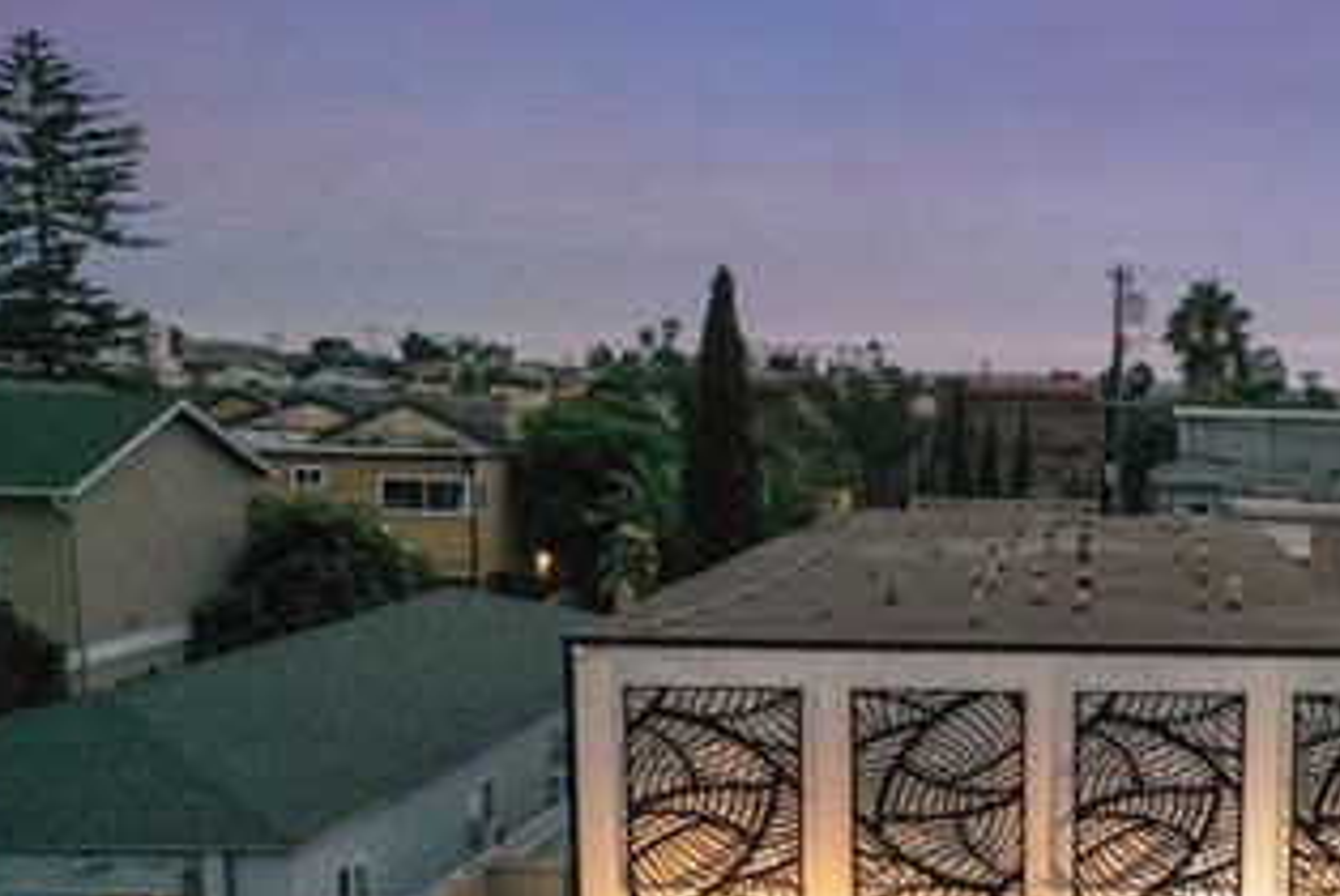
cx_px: 1310
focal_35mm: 57
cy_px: 766
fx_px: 2124
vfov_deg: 23.3
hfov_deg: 32.5
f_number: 2.8
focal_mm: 10.26
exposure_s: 1/8
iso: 800
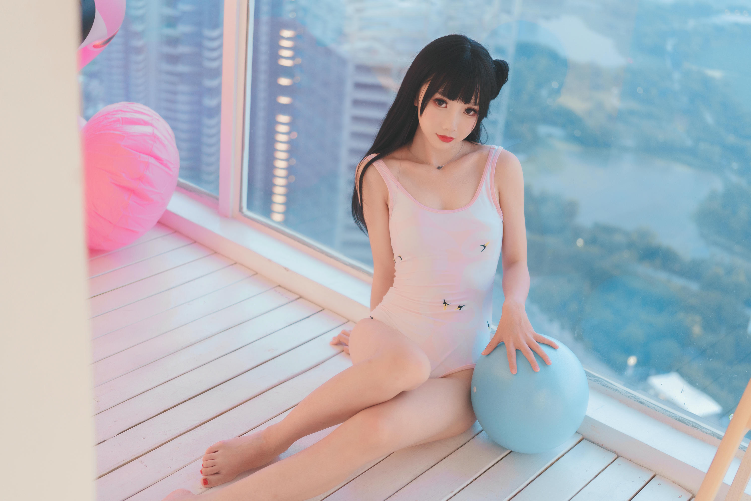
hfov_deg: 39.6
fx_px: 1043
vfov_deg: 27.0
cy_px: 250
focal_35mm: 50
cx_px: 376
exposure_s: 1/60
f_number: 2.8
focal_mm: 50
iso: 2000
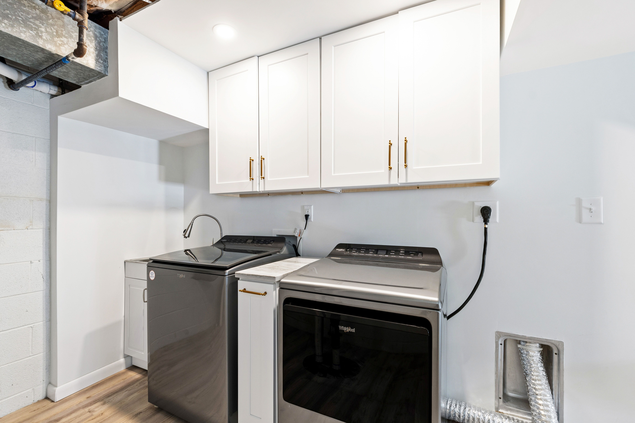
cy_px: 212
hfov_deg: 100.4
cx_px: 318
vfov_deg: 77.3
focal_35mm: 15
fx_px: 265
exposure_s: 1/2
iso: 100
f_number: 8
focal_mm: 10
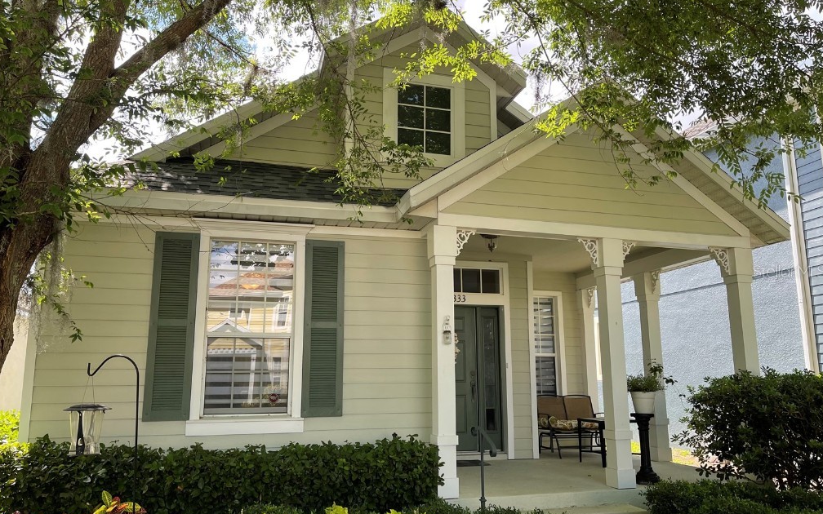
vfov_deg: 44.5
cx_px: 412
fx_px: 628
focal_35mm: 28
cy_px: 271
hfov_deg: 66.5
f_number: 1.6
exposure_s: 1/535
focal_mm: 5.1
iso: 32
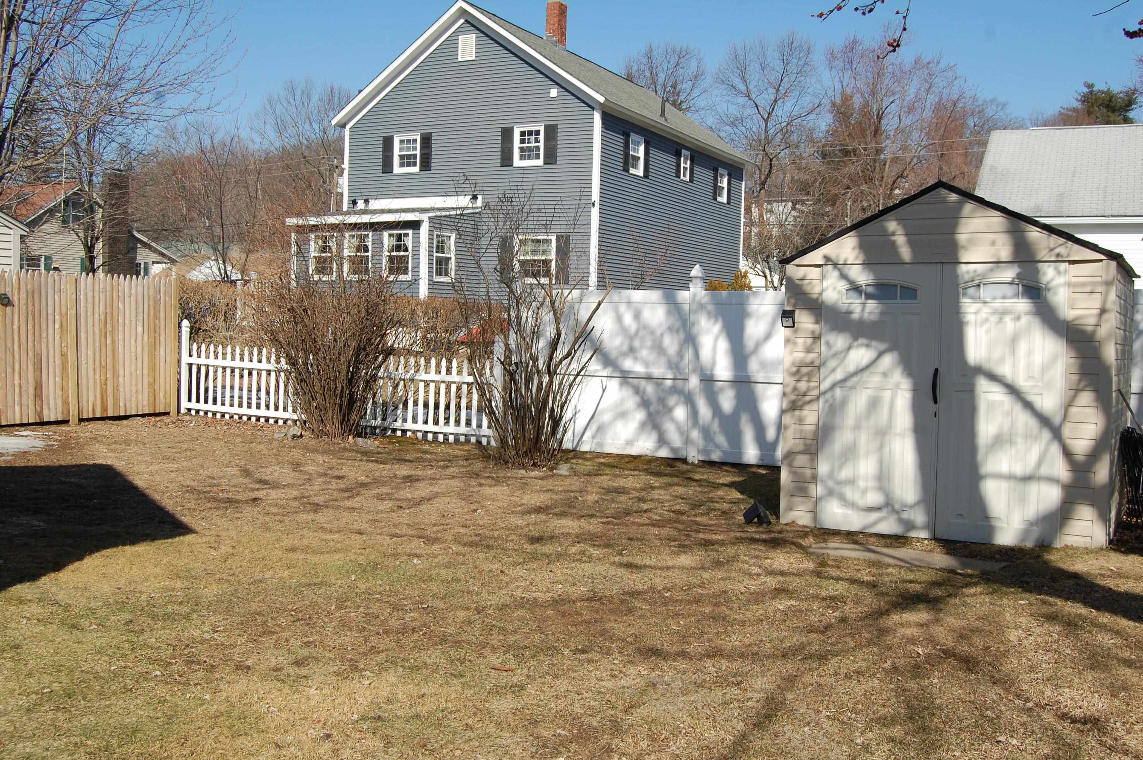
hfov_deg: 55.1
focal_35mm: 34
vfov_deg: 38.3
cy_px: 380
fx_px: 1094
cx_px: 572
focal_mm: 23
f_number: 10
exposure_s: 1/400
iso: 200
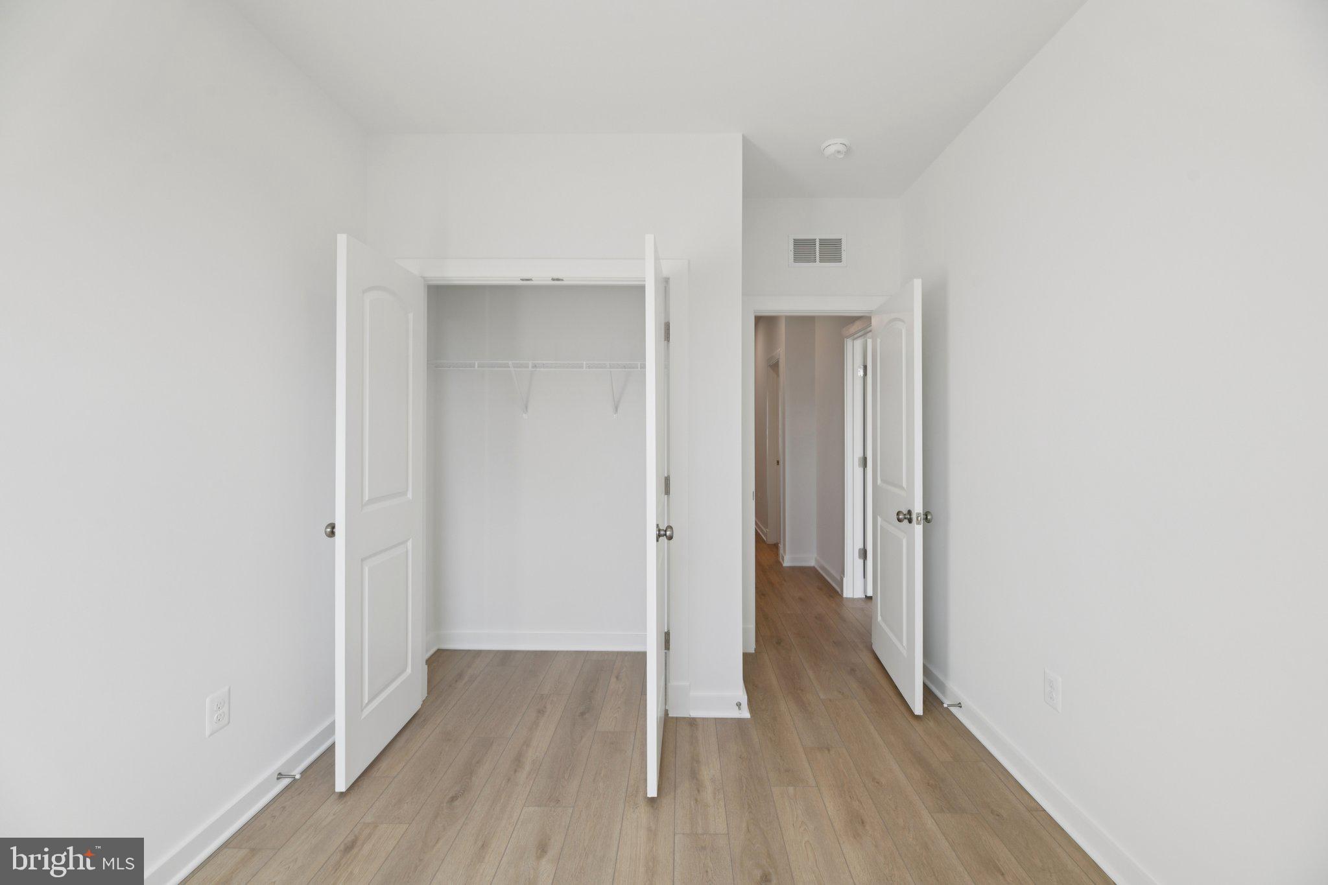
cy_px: 442
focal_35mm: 14
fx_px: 516
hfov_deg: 104.3
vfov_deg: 81.2
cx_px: 664
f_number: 8
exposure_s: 1/25
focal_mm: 14
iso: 100
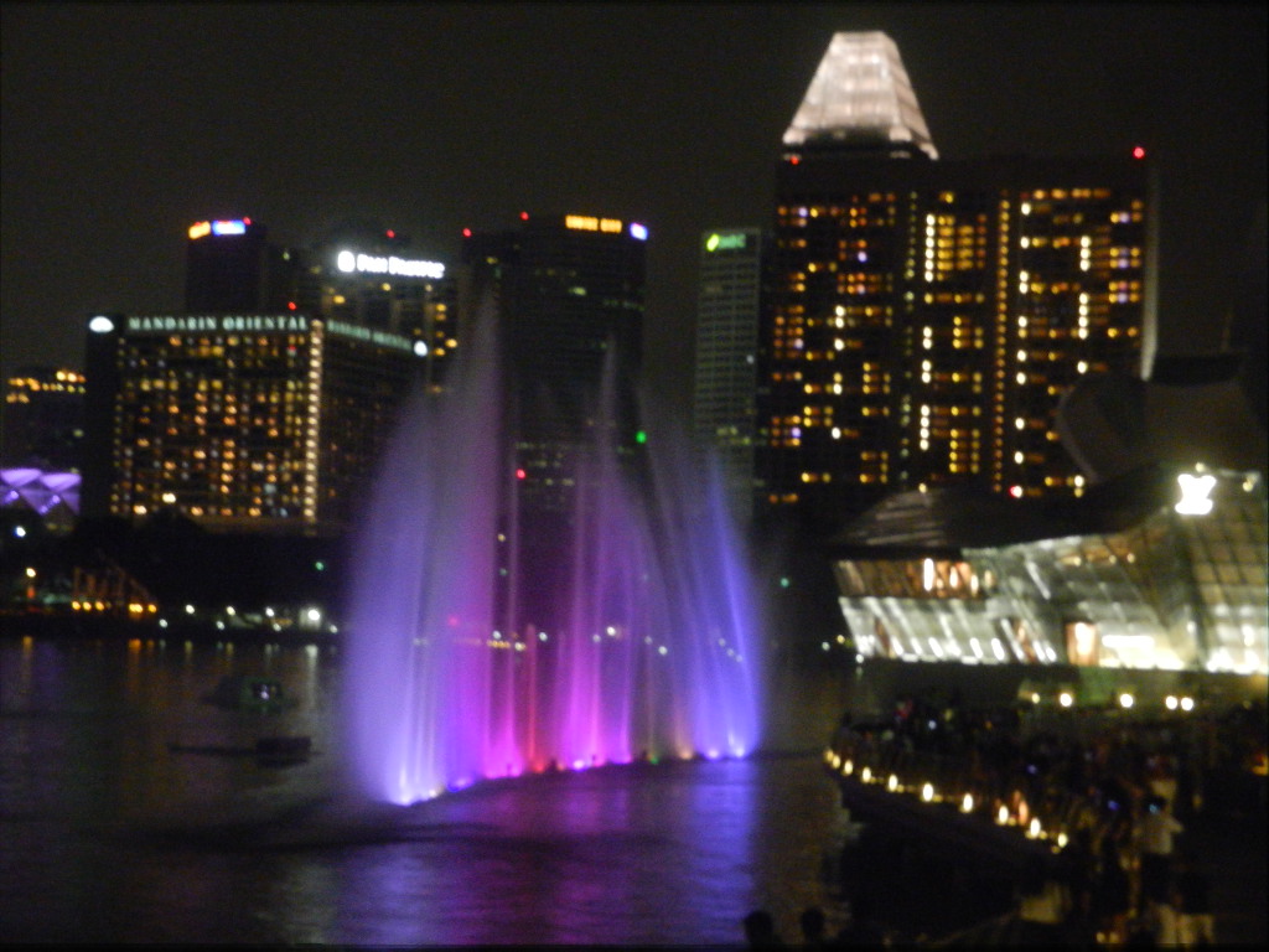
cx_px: 634
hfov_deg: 25.0
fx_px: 2859
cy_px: 476
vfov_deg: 18.9
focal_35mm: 78
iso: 560
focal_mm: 14.1
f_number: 4.8
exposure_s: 1/15
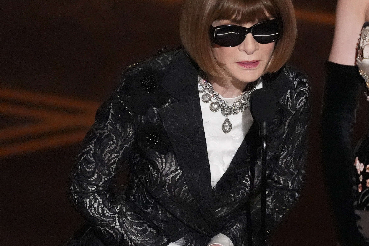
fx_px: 15673
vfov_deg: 0.9
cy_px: 129
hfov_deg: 1.3
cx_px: 290
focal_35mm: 1529
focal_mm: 600
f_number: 4
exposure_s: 1/800
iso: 10000
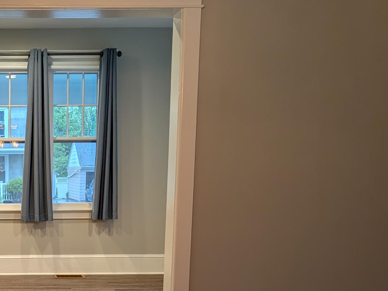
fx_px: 572
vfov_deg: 27.4
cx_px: 10
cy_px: 272
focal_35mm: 51
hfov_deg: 34.5
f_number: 1.68
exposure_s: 1/40
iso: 23
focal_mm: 6.9
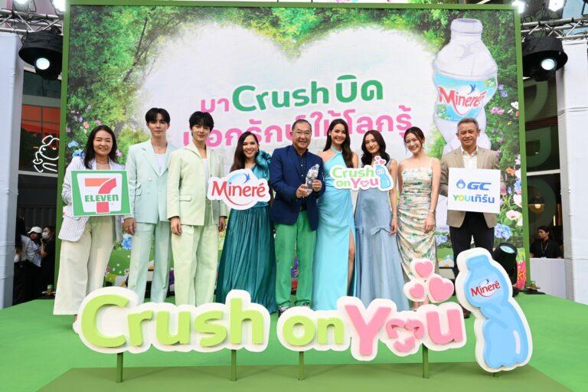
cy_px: 196
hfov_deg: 76.1
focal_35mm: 23
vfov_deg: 55.1
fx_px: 376
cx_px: 294
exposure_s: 1/100
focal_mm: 23
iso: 320
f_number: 6.3
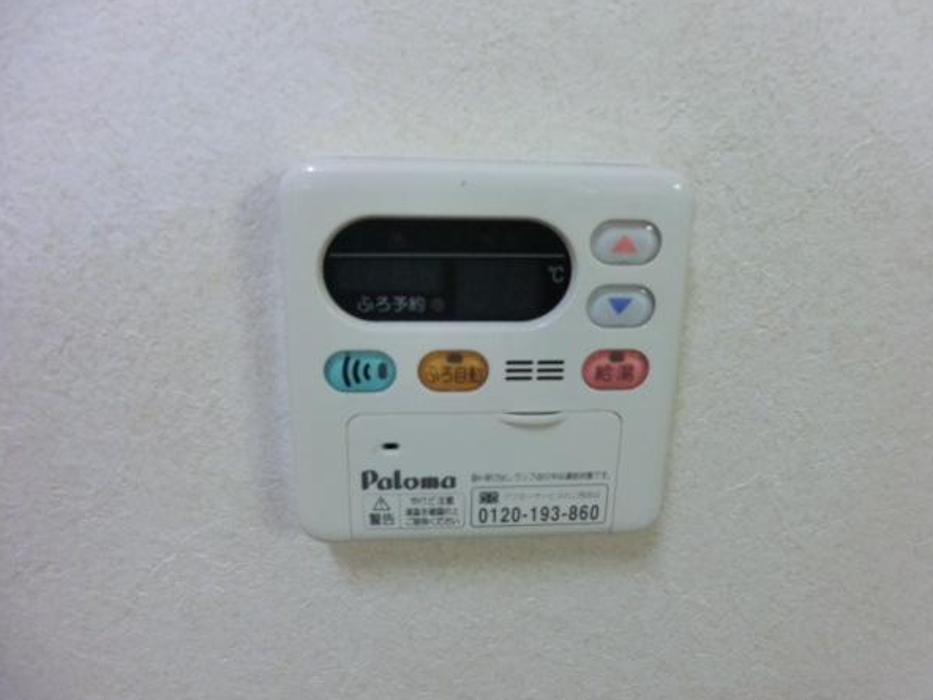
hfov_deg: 67.3
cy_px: 370
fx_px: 701
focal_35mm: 26
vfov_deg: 53.0
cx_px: 489
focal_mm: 4.3
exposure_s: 1/60
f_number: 3.2
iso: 250
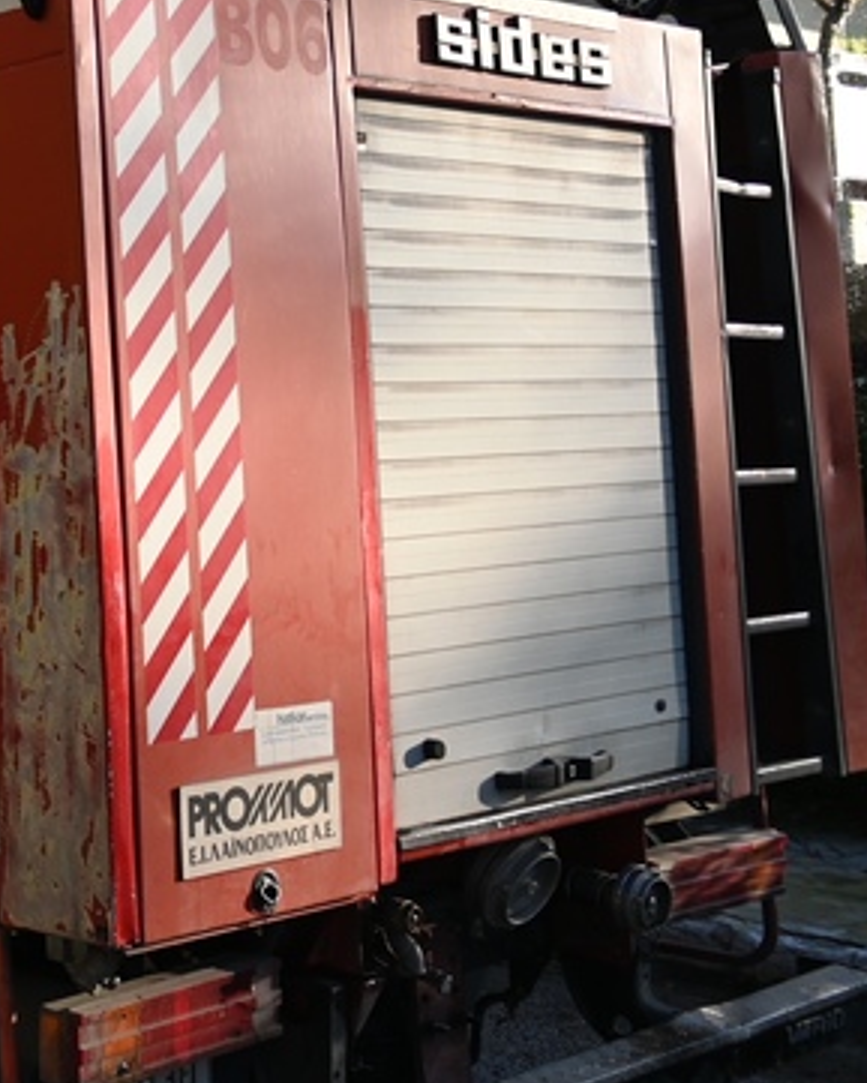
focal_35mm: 61
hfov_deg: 21.2
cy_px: 340
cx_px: -417
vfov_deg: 30.7
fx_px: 1956
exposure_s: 1/500
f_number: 3.5
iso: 250
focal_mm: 18
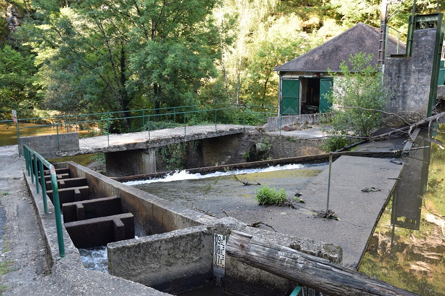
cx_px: 222
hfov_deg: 57.2
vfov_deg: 40.0
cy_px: 148
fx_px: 408
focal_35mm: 33
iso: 400
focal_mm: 22
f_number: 5
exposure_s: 1/100
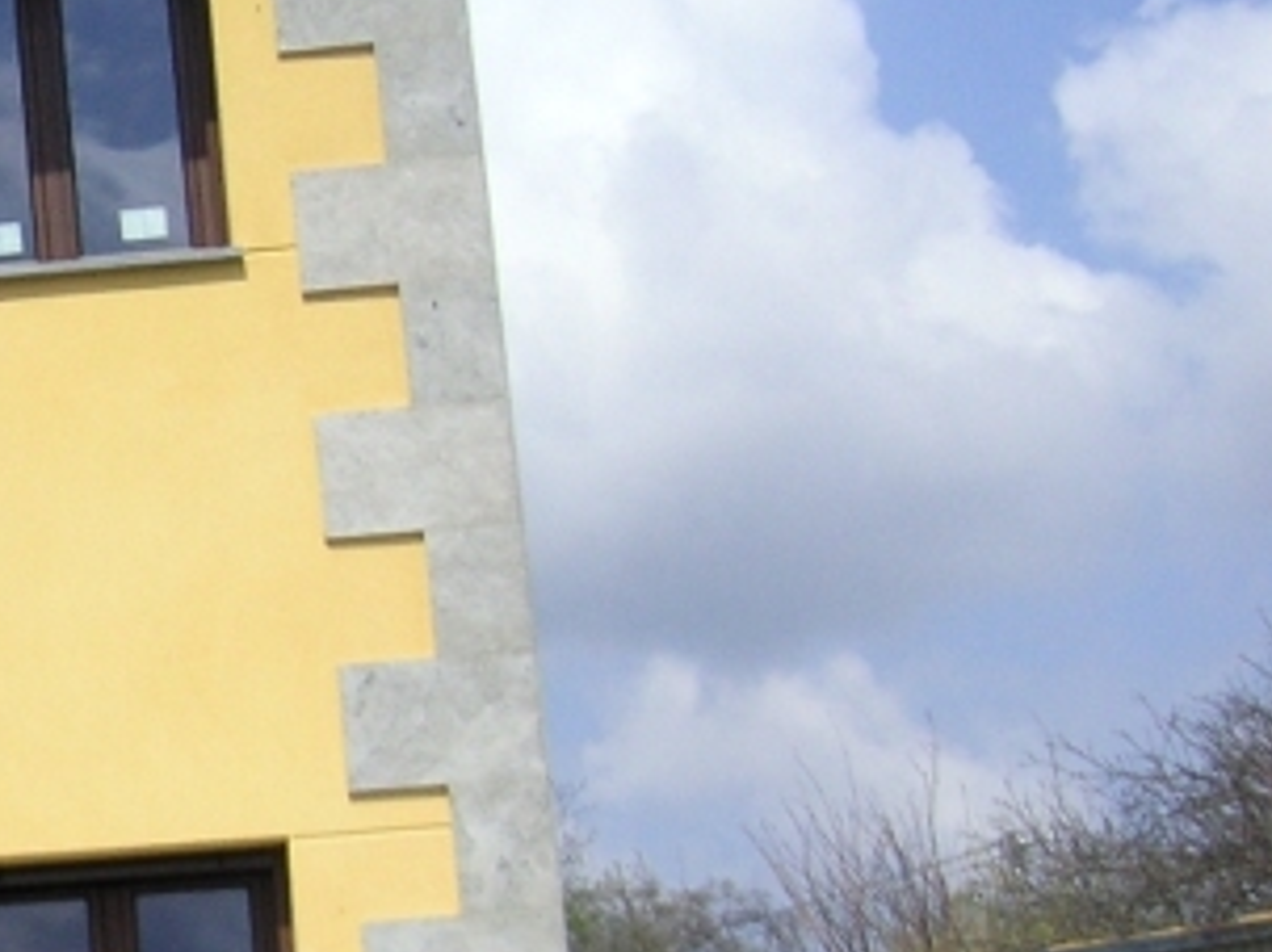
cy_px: 736
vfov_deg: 13.4
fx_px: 4040
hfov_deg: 16.5
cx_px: -571
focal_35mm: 110
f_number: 6.7
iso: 50
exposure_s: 1/180
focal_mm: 6.1
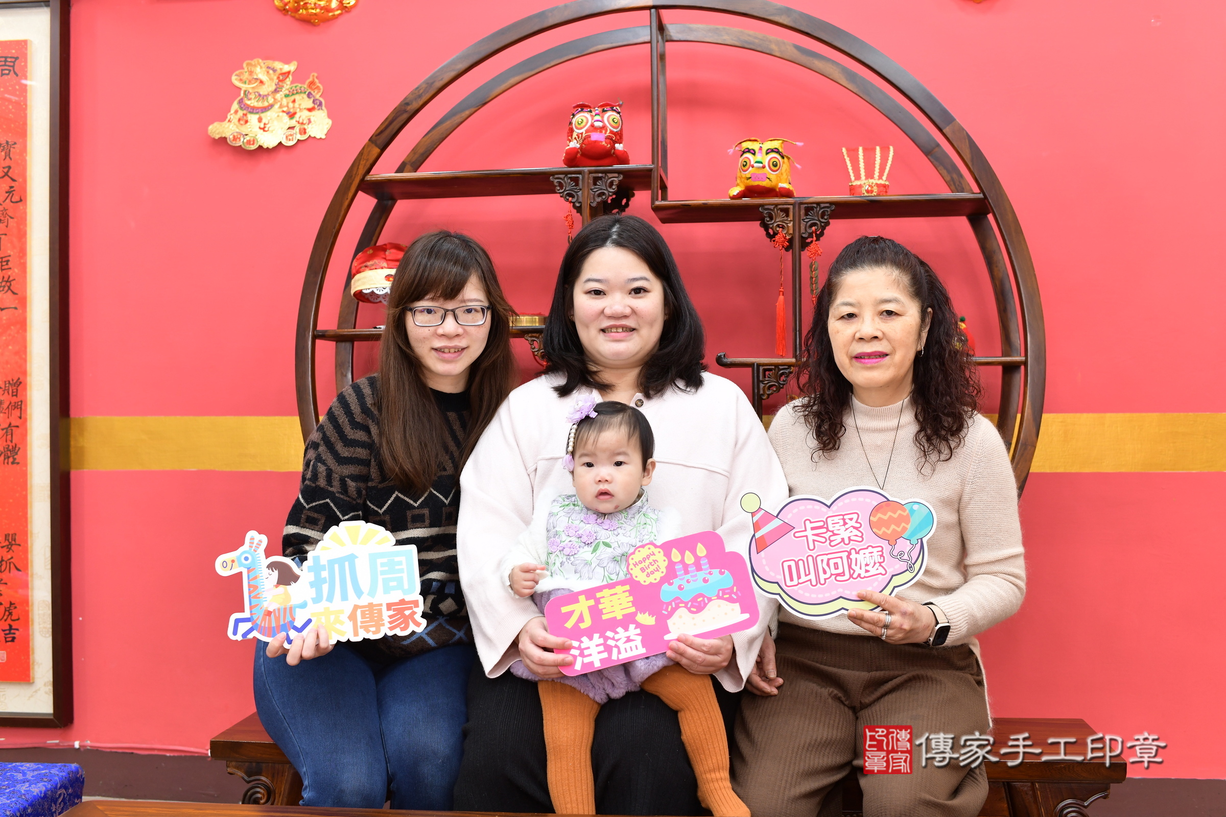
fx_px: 1192
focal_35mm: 35
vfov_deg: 37.9
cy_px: 408
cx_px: 613
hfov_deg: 54.4
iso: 800
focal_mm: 35
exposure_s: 1/200
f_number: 4.5
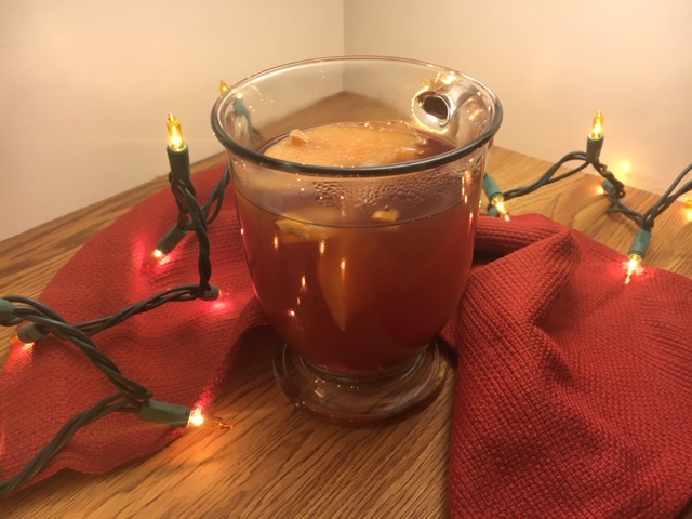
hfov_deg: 61.7
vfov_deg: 48.2
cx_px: 346
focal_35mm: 29
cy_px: 260
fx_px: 580
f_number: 2.2
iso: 50
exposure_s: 1/30
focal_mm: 4.15
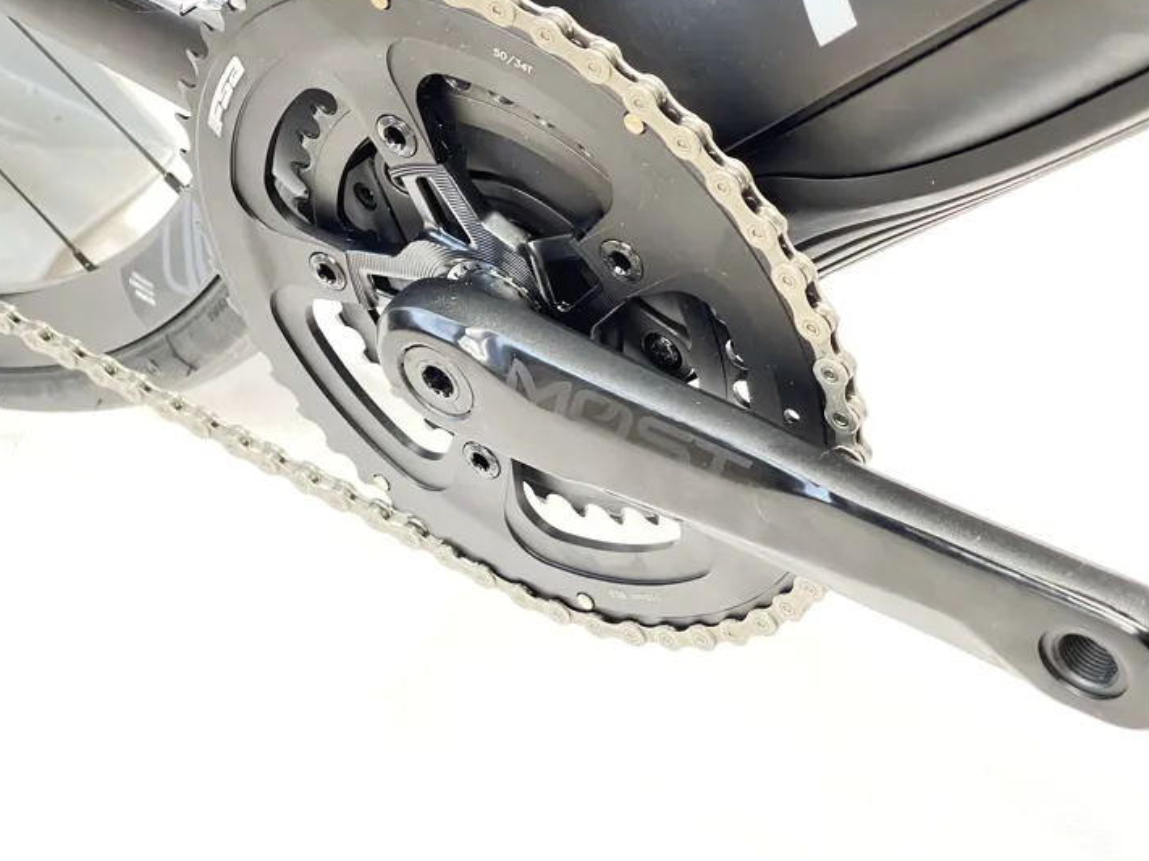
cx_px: 562
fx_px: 2389
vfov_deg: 20.4
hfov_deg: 27.0
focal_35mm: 72
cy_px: 384
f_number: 2.2
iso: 800
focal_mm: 7.5
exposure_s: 1/25
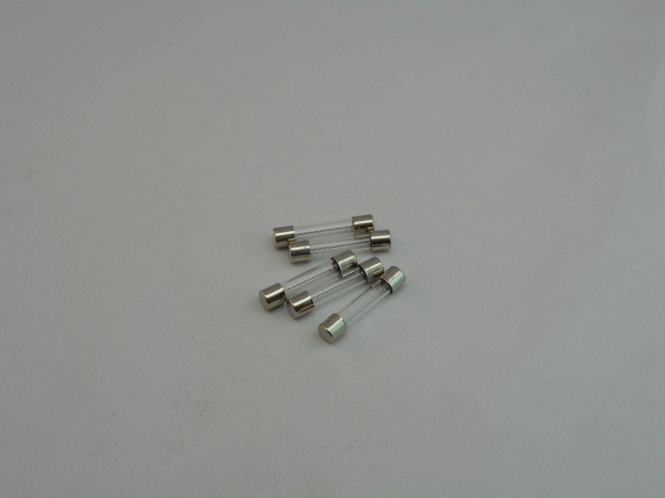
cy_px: 249
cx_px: 332
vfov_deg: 24.8
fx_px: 1133
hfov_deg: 32.7
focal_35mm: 59
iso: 80
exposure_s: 1/60
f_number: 5.1
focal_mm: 10.5
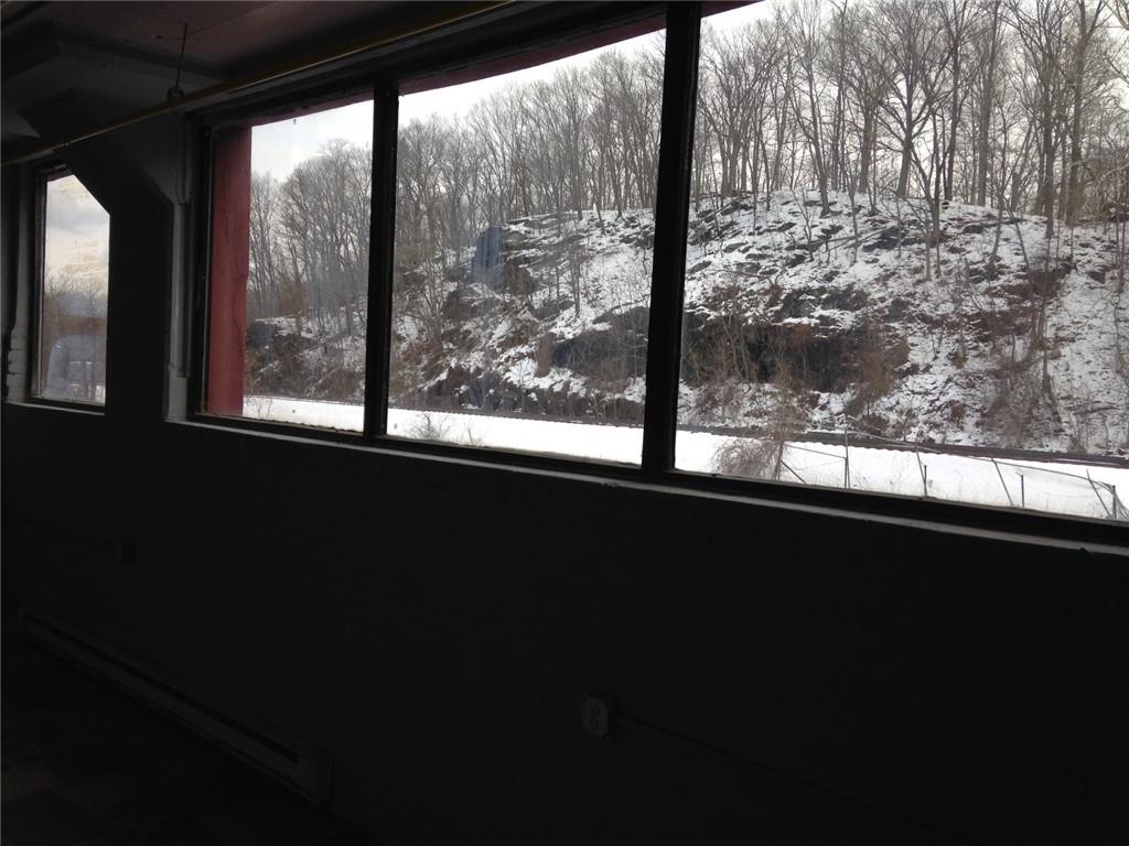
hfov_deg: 55.4
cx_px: 564
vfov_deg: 42.9
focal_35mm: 33
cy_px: 423
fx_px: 1076
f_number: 2.4
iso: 50
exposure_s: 1/266
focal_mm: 4.12
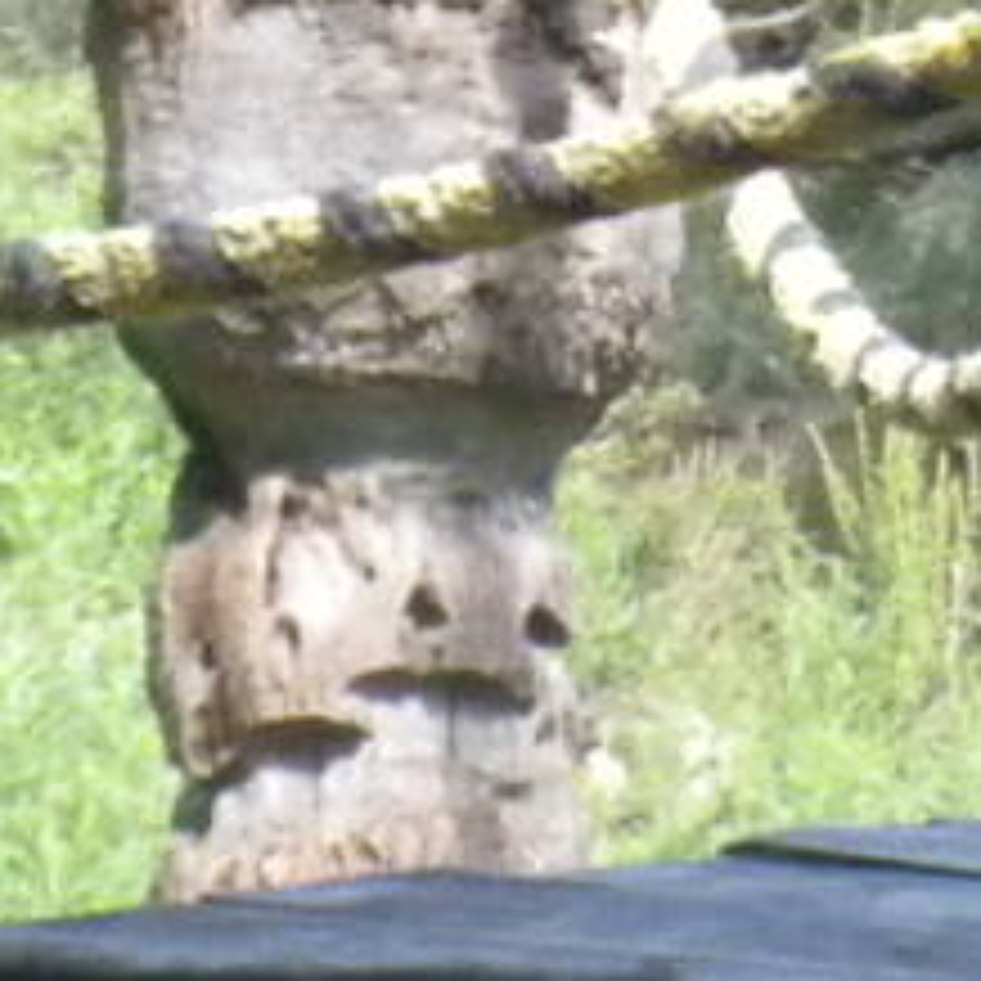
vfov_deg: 2.3
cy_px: -693
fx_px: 24752
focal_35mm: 772
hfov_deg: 2.3
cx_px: 2804
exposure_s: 1/393
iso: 400
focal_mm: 21
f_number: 5.1
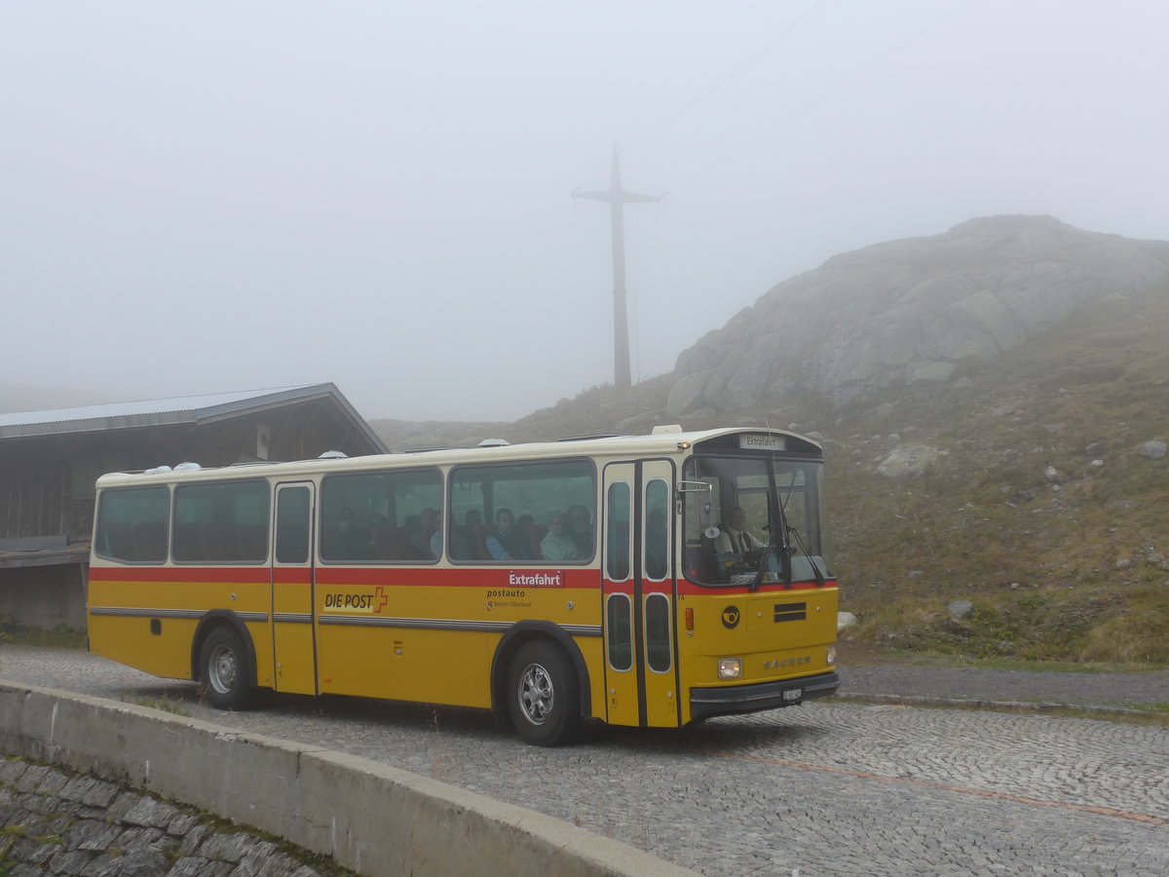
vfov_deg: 32.9
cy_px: 438
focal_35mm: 44
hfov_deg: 42.9
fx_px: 1486
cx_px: 584
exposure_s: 1/800
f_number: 2.8
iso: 80
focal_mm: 9
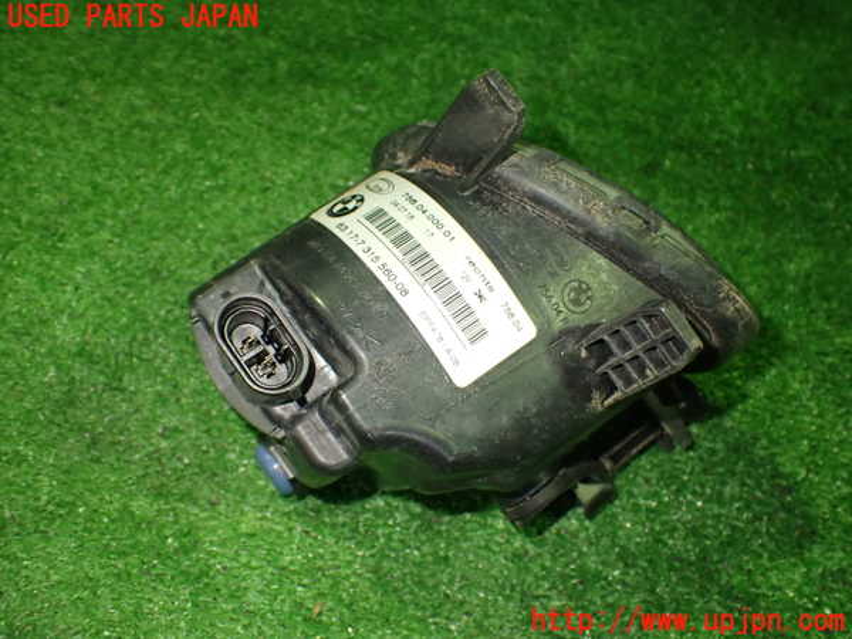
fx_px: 788
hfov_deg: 56.8
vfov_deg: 44.2
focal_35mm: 32
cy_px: 320
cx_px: 426
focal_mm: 5.79
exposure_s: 1/50
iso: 800
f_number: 2.4
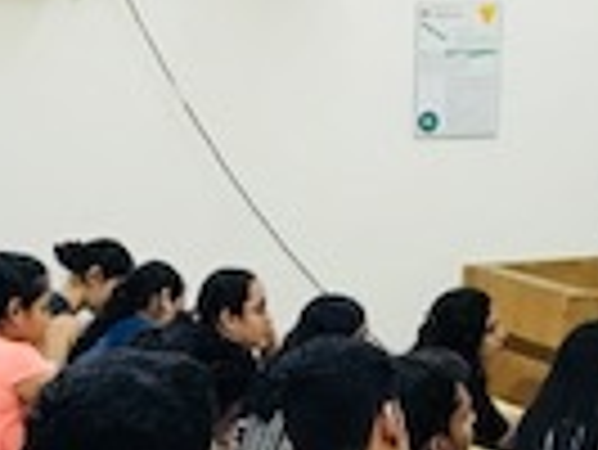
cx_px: 306
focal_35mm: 135
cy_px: 670
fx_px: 2334
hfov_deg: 14.6
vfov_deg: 10.6
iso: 40
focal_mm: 3.99
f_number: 1.8
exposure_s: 1/20
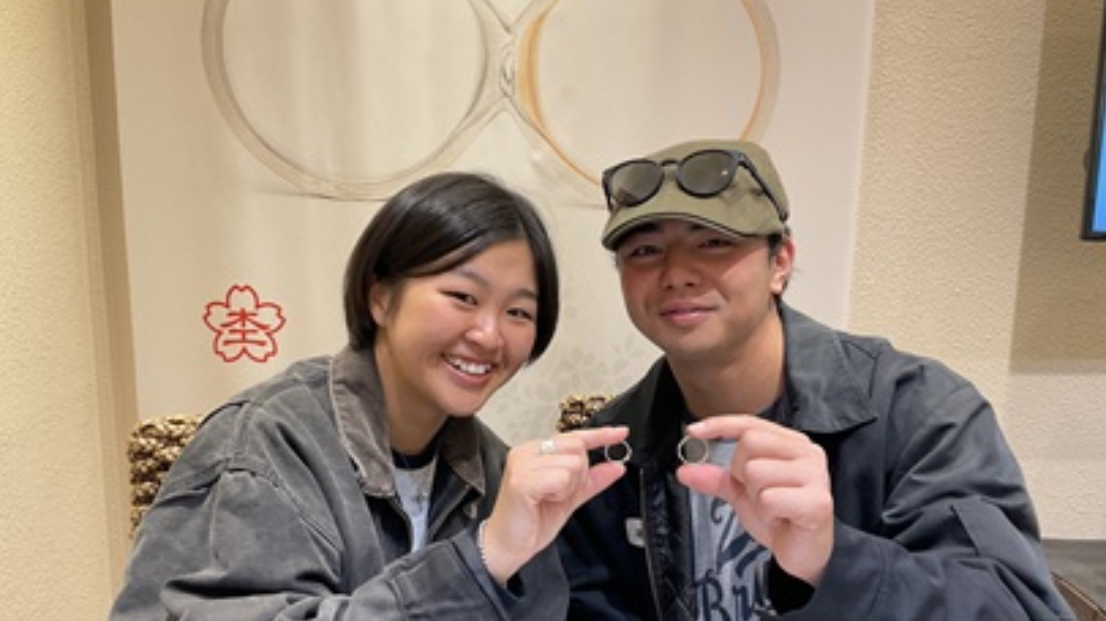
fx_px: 1026
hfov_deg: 56.6
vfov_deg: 33.6
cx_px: 548
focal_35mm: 35
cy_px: 375
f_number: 1.8
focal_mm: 3
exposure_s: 1/50
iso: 50
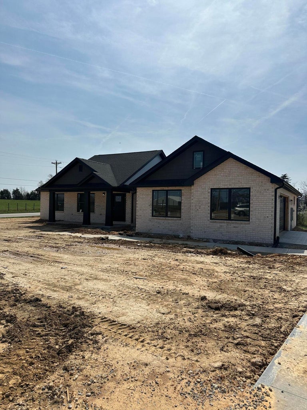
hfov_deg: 56.8
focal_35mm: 24
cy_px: 205
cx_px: 154
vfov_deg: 71.6
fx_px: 284
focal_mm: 6.86
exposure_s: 1/13699
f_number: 1.78
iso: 80
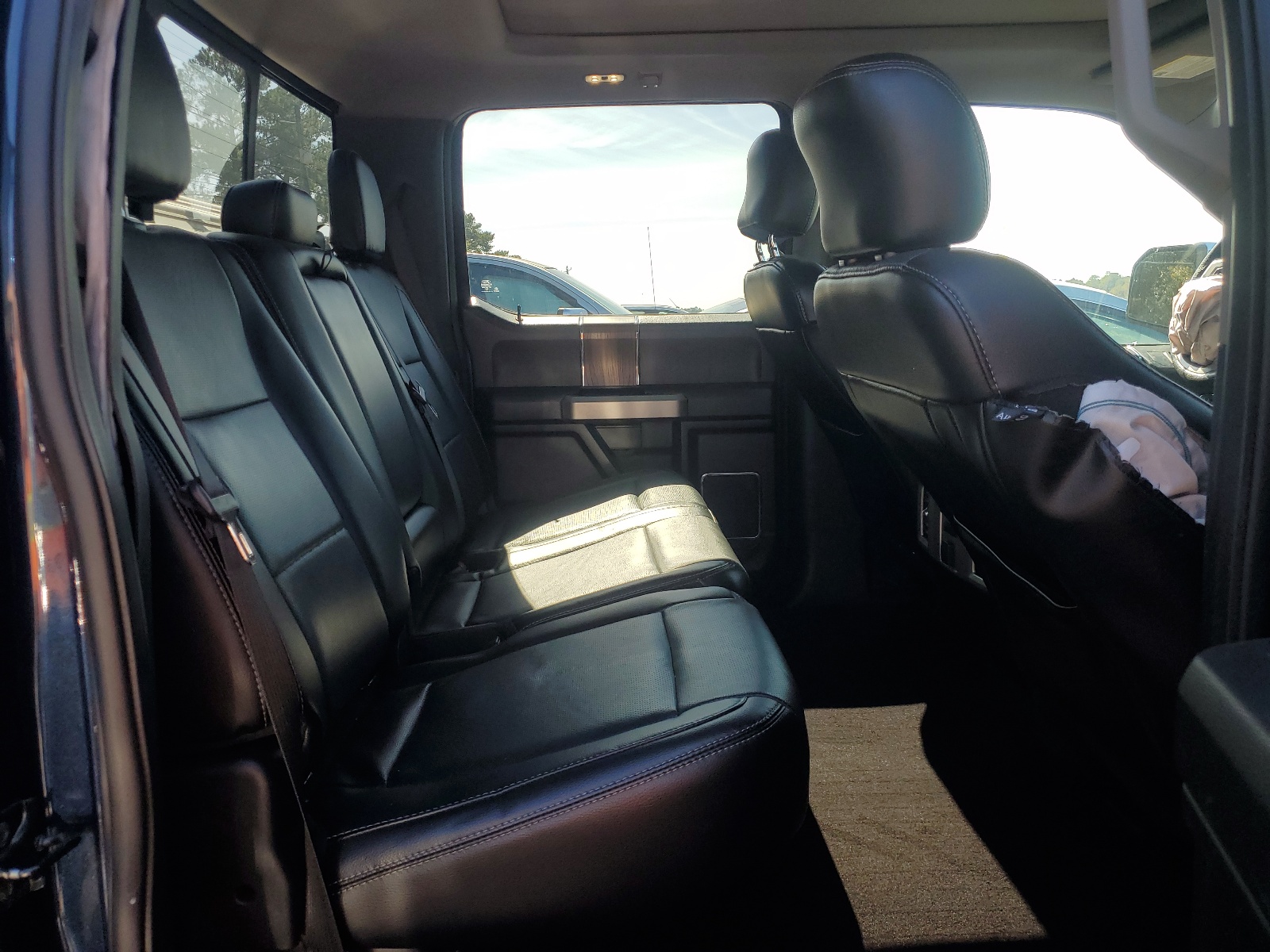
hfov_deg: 67.3
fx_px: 954
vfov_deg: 53.1
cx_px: 635
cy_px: 476
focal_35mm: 26
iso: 50
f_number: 1.5
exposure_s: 1/625
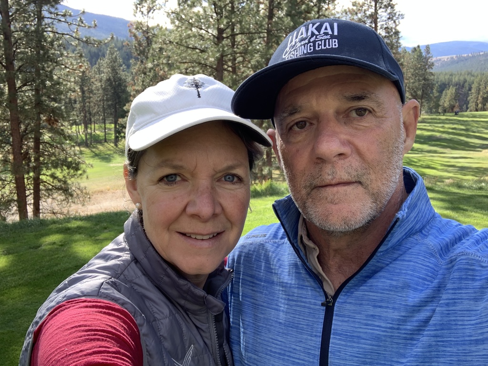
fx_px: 451
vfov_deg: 44.2
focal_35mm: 32
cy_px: 183
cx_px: 244
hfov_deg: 56.8
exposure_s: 1/121
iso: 20
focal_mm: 2.87
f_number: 2.2
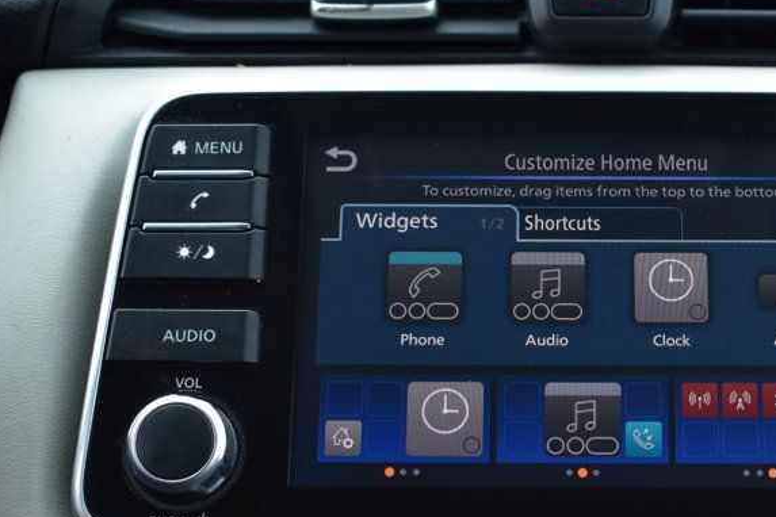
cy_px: 367
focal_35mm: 75
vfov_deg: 18.1
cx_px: 580
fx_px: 1617
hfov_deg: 26.7
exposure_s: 1/125
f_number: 5.6
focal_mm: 28
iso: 320
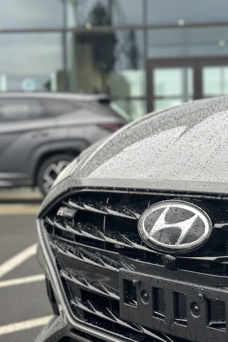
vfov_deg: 30.1
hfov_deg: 20.3
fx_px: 637
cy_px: 170
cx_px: 137
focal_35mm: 67
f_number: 1.78
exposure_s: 1/627
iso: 80
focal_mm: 6.86
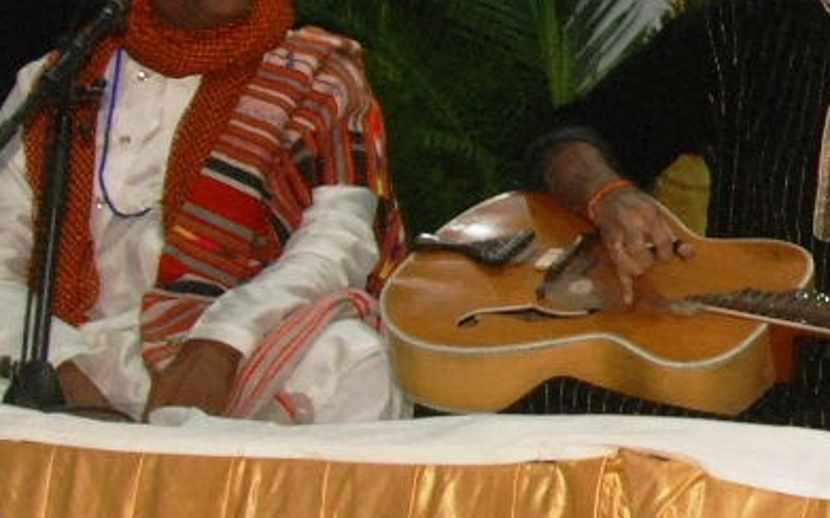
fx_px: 4285
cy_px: -132
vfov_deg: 6.9
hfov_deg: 10.5
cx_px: 1367
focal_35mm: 190
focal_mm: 25
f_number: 6.3
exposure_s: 1/60
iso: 500
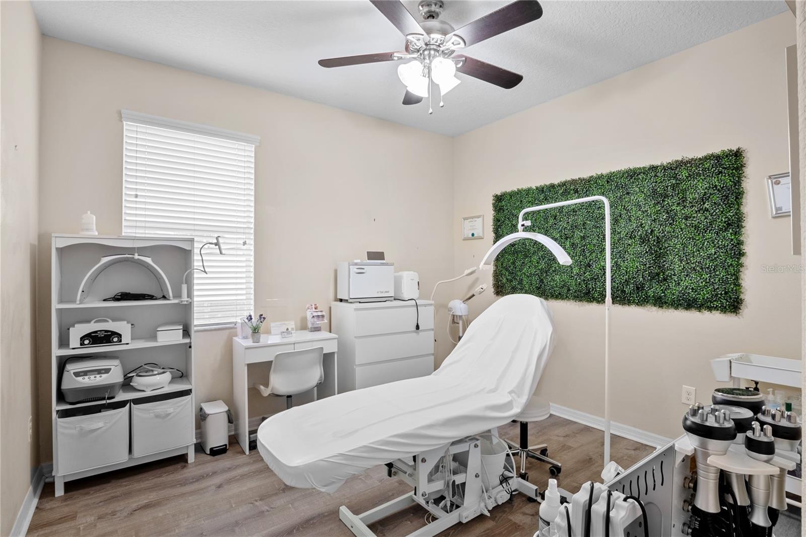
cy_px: 268
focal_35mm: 17
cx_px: 403
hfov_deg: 93.3
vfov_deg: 70.4
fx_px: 381
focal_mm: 11.5
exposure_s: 1/1.25
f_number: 9
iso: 100
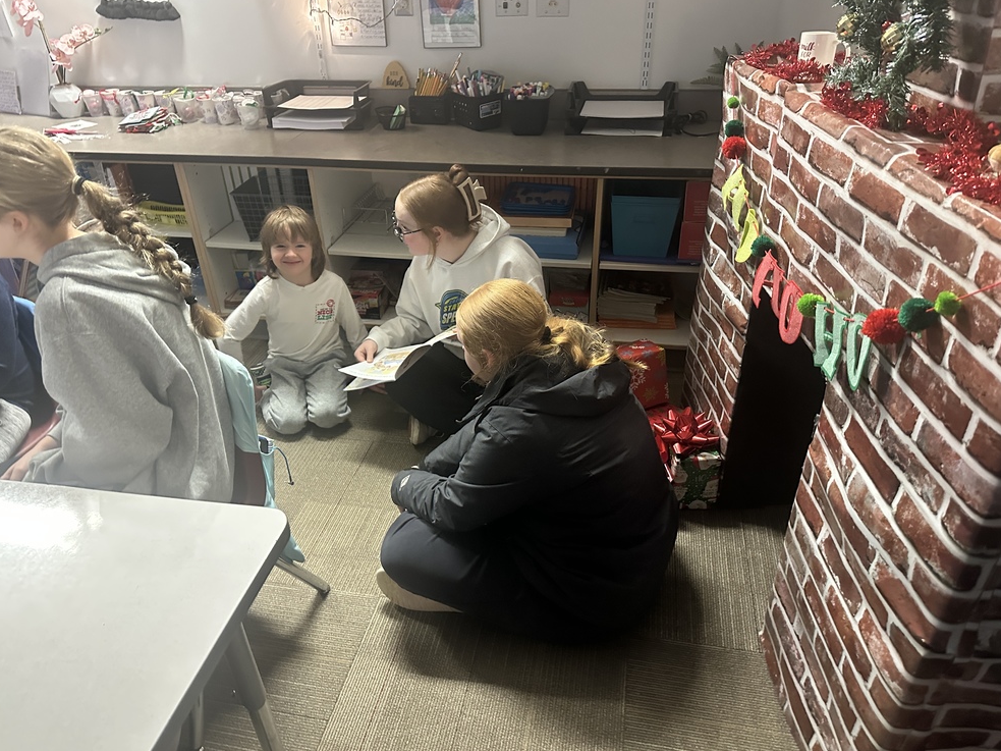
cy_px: 378
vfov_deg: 54.9
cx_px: 484
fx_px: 723
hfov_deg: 69.4
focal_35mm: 25
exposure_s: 1/40
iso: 800
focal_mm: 6.86
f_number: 1.78
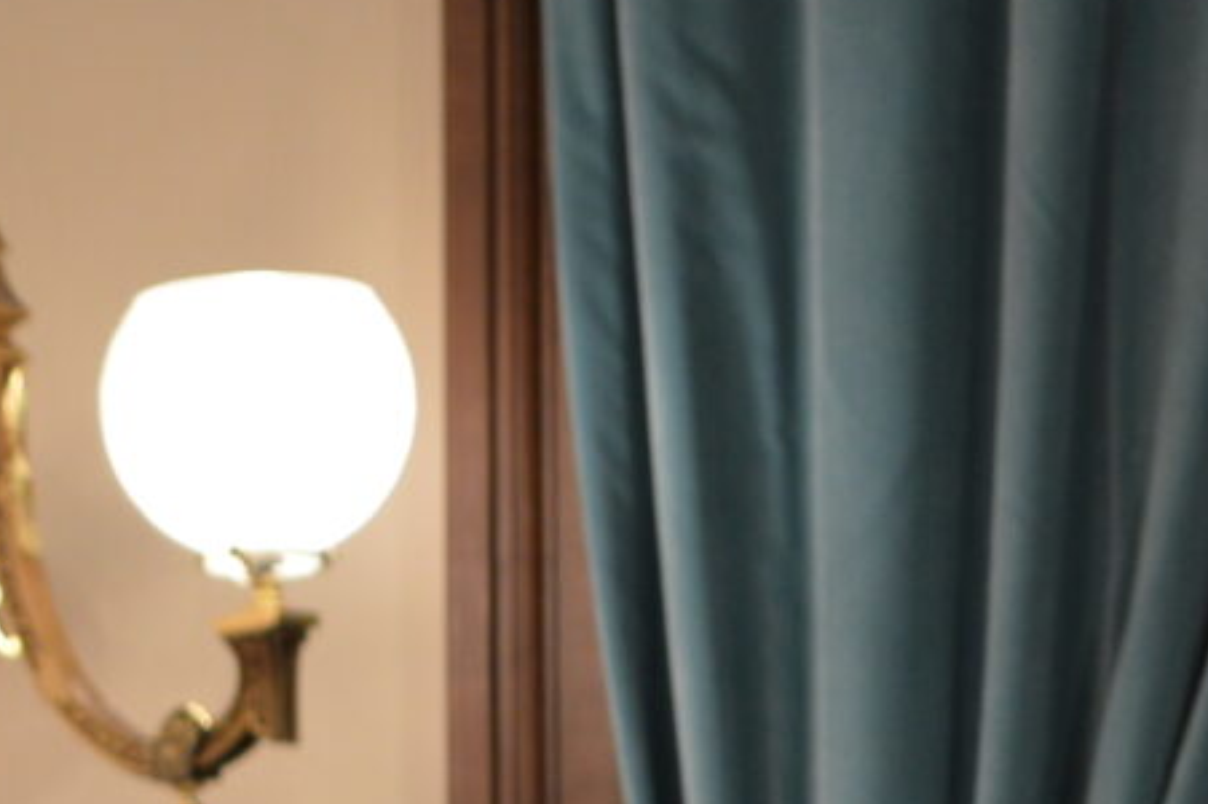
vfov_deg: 3.7
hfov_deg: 5.4
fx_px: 12549
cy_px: 1270
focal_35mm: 374
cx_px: -1149
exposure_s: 1/20
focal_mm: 55
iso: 400
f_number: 5.6
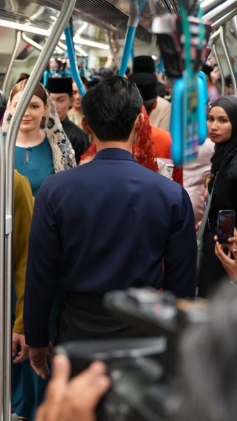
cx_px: -56
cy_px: 211
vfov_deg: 34.5
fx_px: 679
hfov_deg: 18.6
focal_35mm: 61
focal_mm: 38.5
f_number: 2.8
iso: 1600
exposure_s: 1/160
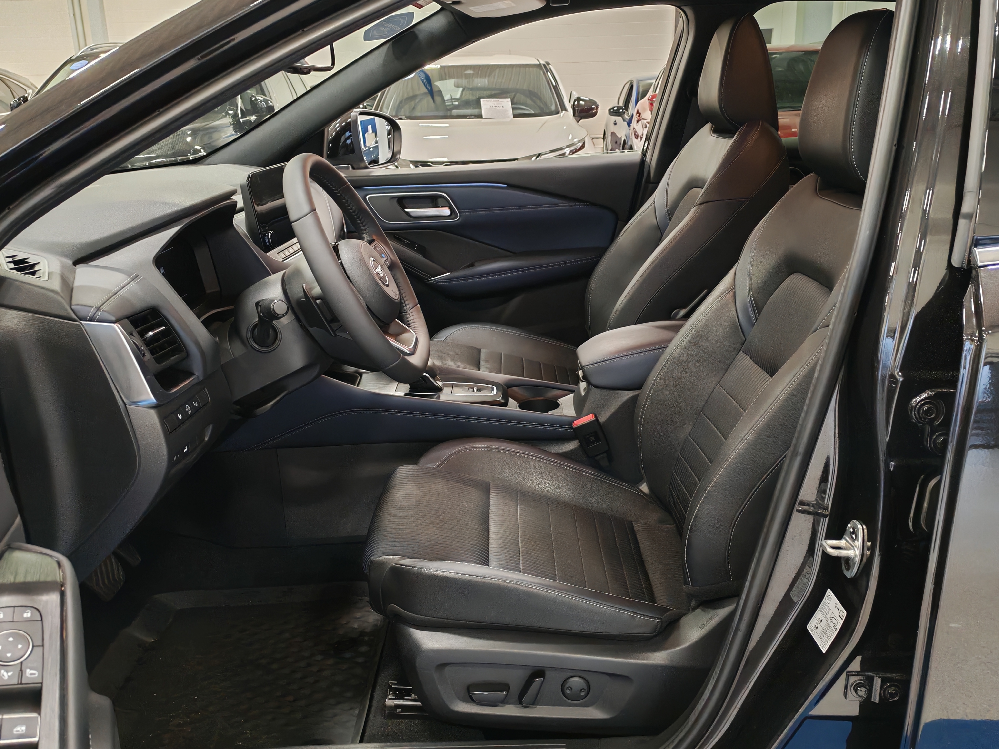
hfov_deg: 55.4
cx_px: 500
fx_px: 952
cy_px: 374
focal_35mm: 33
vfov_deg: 42.9
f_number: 1.9
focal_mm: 6.12
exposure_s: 1/100
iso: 1000
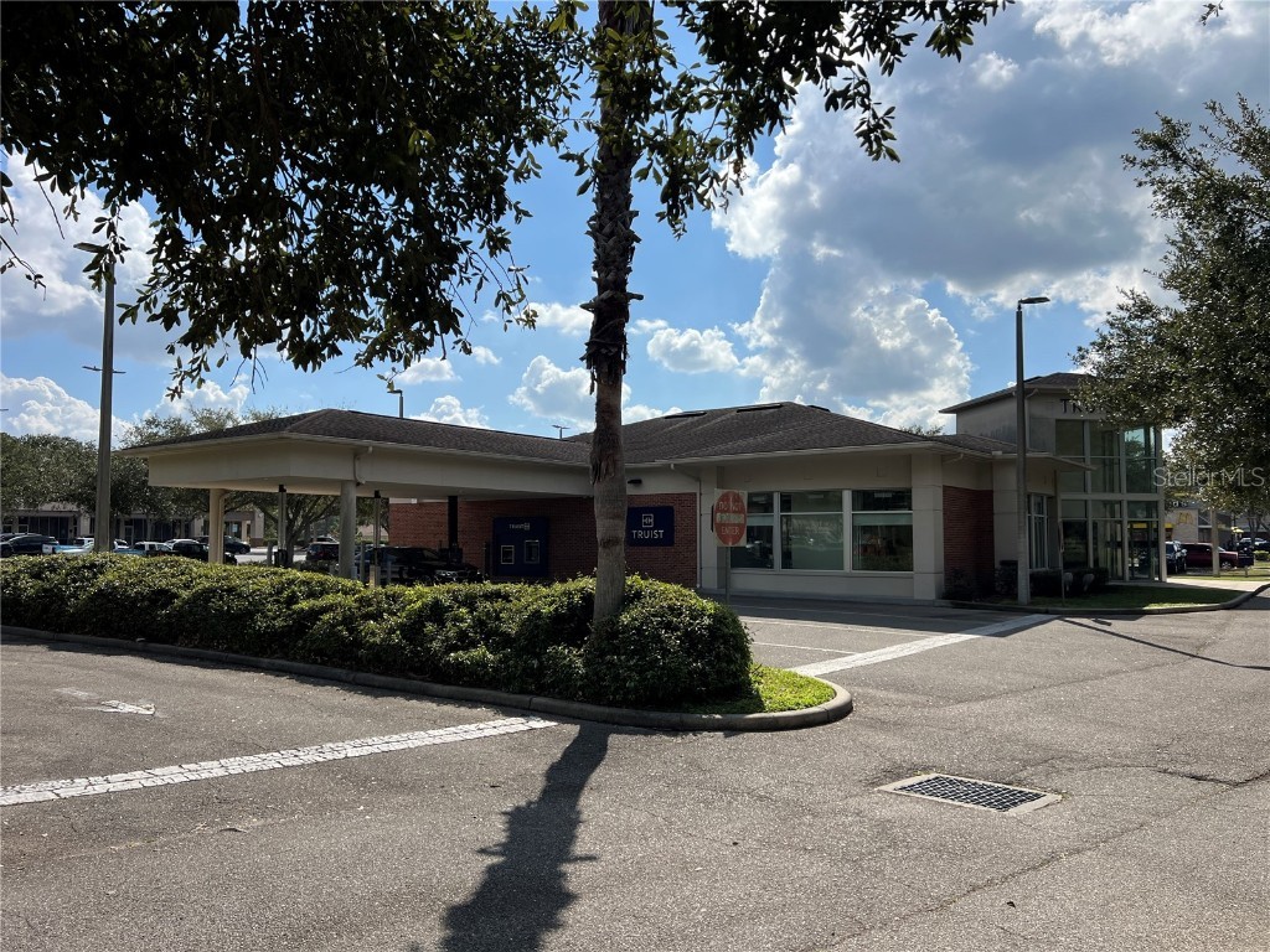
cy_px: 476
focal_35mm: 26
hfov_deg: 67.3
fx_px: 954
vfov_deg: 53.1
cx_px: 635
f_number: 1.5
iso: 50
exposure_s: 1/8000
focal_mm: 5.7
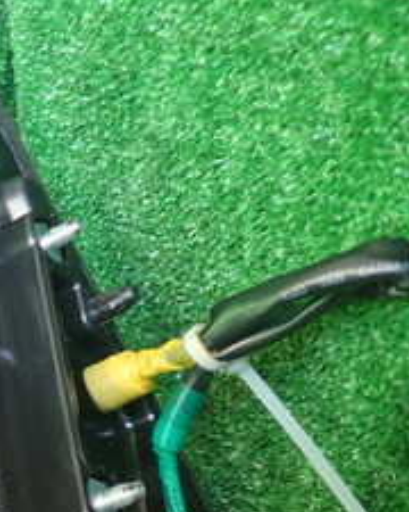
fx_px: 1180
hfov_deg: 17.2
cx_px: -250
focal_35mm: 78
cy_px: 398
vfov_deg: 24.1
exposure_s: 1/40
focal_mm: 5.4
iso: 200
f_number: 2.3
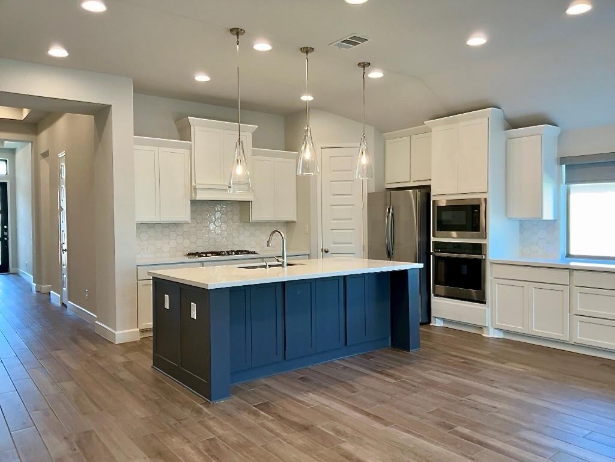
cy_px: 231
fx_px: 480
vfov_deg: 51.4
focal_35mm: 27
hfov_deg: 65.3
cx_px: 308
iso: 40
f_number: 1.8
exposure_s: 1/60
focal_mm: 3
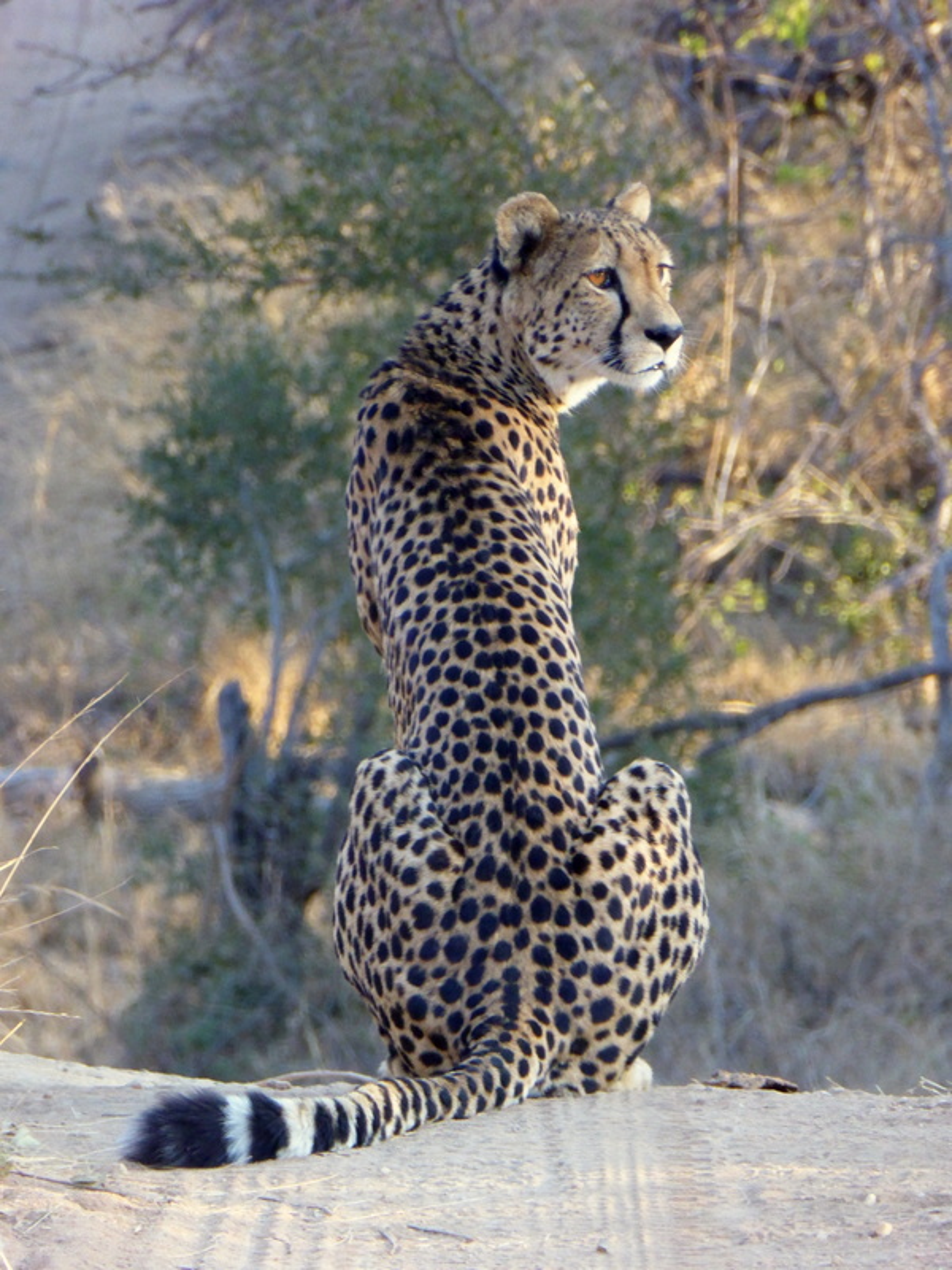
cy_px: 635
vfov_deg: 2.8
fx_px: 26402
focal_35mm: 720
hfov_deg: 2.1
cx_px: 476
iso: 640
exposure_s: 1/125
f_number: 6.4
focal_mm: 129
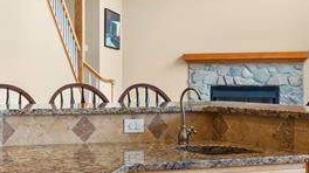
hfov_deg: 28.1
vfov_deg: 17.4
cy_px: 79
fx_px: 565
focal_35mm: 69
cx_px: -22
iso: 400
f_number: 8
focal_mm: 16
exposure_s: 1/5
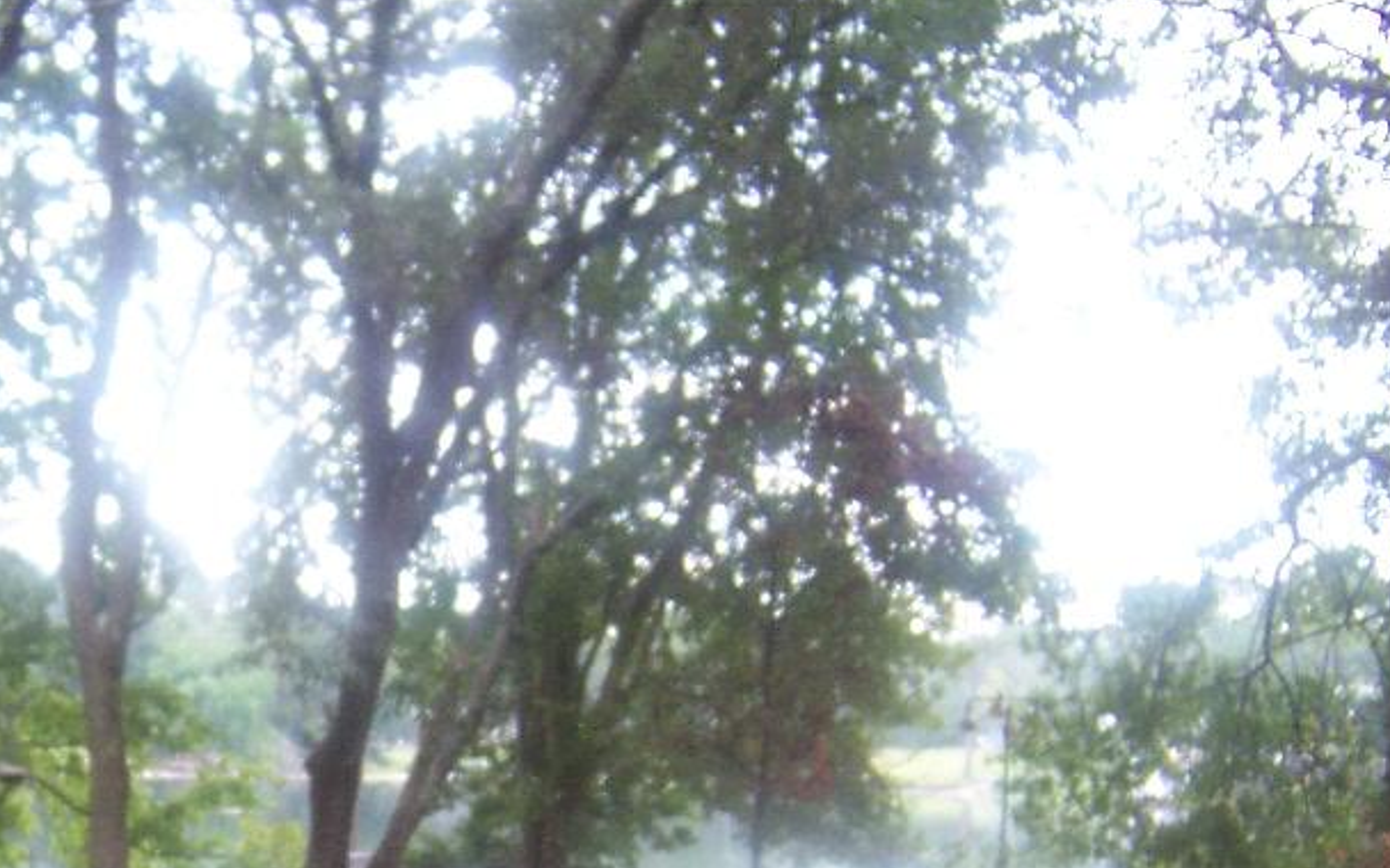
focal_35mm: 69
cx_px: 158
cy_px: 1000
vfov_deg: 18.1
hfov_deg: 28.7
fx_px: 2614
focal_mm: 5.5
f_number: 2.8
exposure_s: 1/60
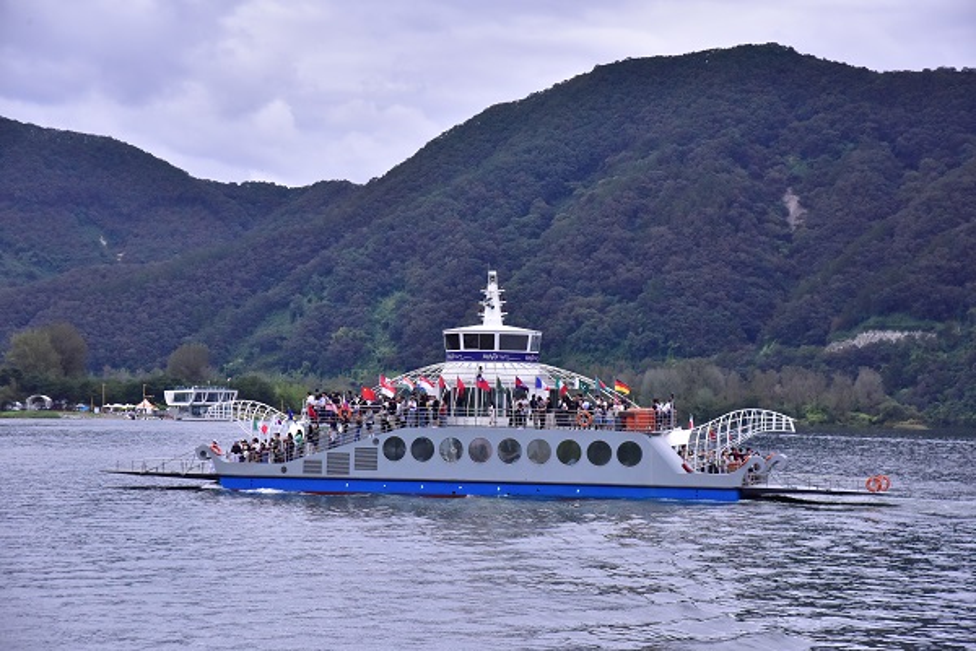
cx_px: 488
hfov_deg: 22.1
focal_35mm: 92
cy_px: 326
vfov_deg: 14.9
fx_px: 2494
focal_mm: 92
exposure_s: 1/6400
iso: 3200
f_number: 8
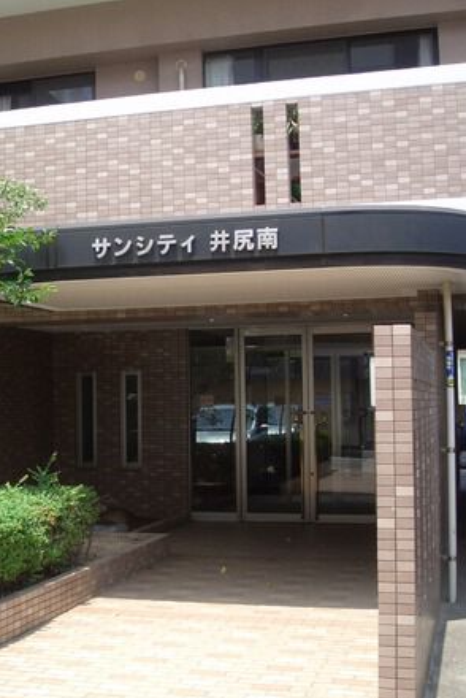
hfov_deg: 26.3
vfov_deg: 38.9
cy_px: 355
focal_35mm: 51
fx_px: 989
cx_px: 144
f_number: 4
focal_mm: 4.8
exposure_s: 1/200
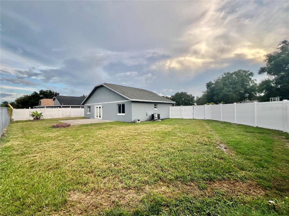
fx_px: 109
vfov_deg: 89.9
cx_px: 144
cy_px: 108
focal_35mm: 13
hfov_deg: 106.2
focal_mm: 1.57
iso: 32
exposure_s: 1/274
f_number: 1.8
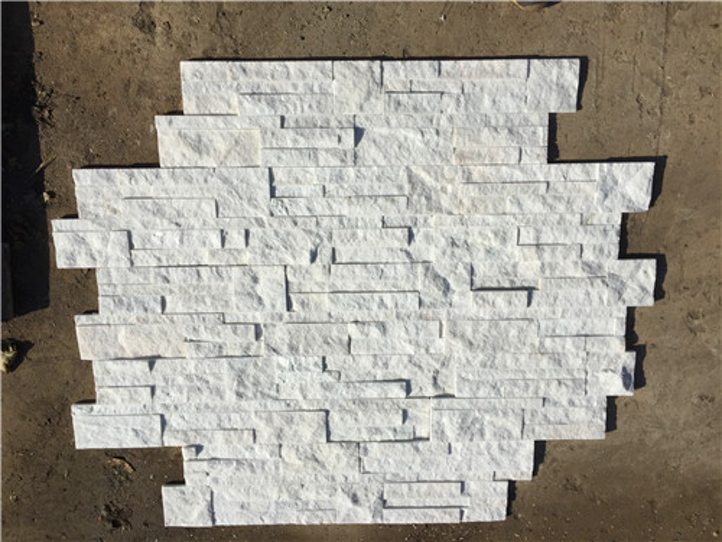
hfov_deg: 61.7
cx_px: 361
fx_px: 605
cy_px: 271
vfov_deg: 48.2
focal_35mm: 29
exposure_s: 1/4950
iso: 32
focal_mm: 4.15
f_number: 2.2
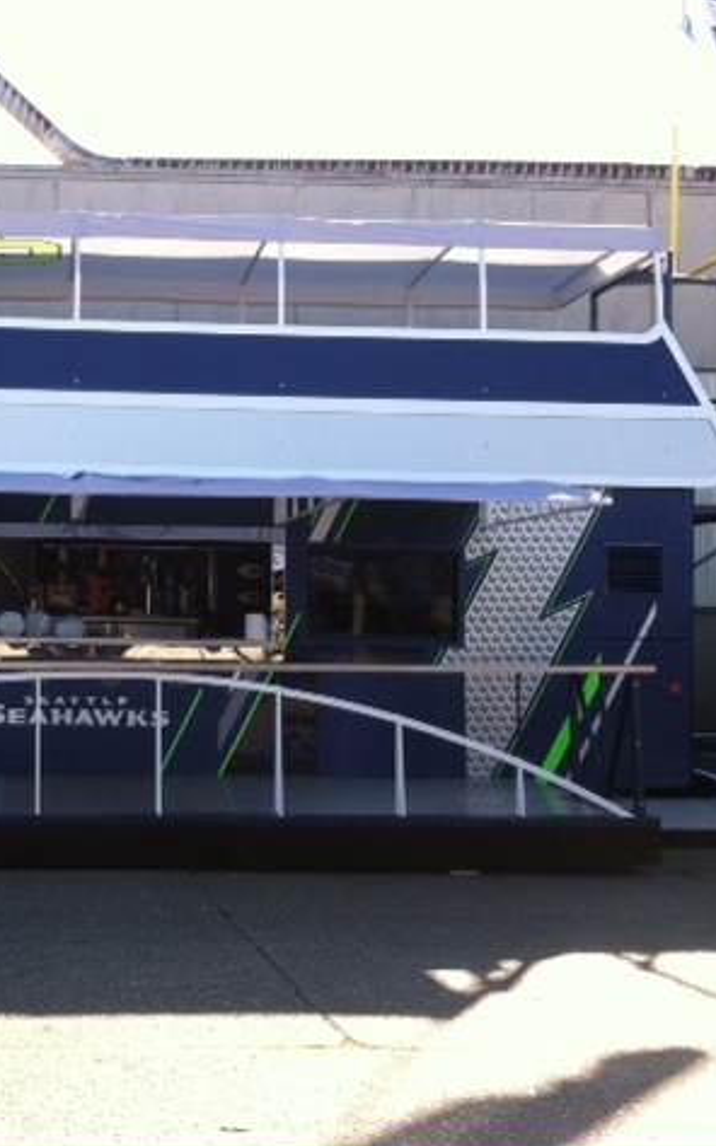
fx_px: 1562
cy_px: 573
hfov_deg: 25.2
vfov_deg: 40.3
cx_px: 102
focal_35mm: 50
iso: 80
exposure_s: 1/275
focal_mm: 3.85
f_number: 2.8
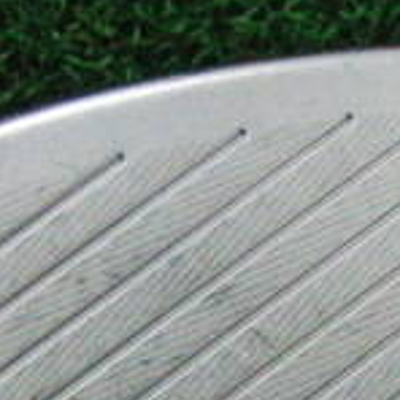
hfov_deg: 12.2
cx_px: 430
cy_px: 530
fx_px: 1843
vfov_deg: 12.0
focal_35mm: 141
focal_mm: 6.42
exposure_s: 1/500
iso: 3200
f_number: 3.6
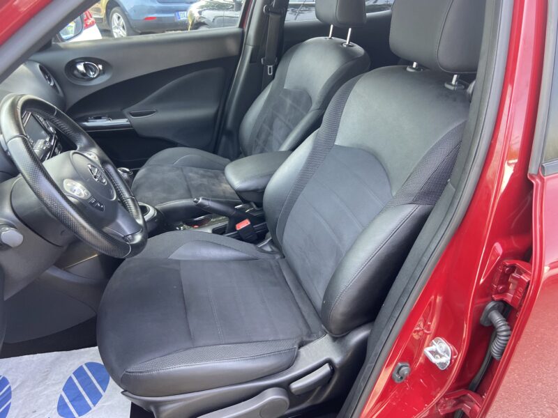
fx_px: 419
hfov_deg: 67.3
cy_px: 209
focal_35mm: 26
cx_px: 279
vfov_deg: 53.1
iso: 125
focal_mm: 4.25
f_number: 1.8
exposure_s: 1/121
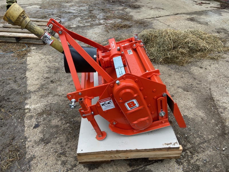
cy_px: 86
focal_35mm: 26
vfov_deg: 53.1
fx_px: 172
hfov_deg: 67.3
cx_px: 114
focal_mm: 4.25
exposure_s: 1/122
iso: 40
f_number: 1.8
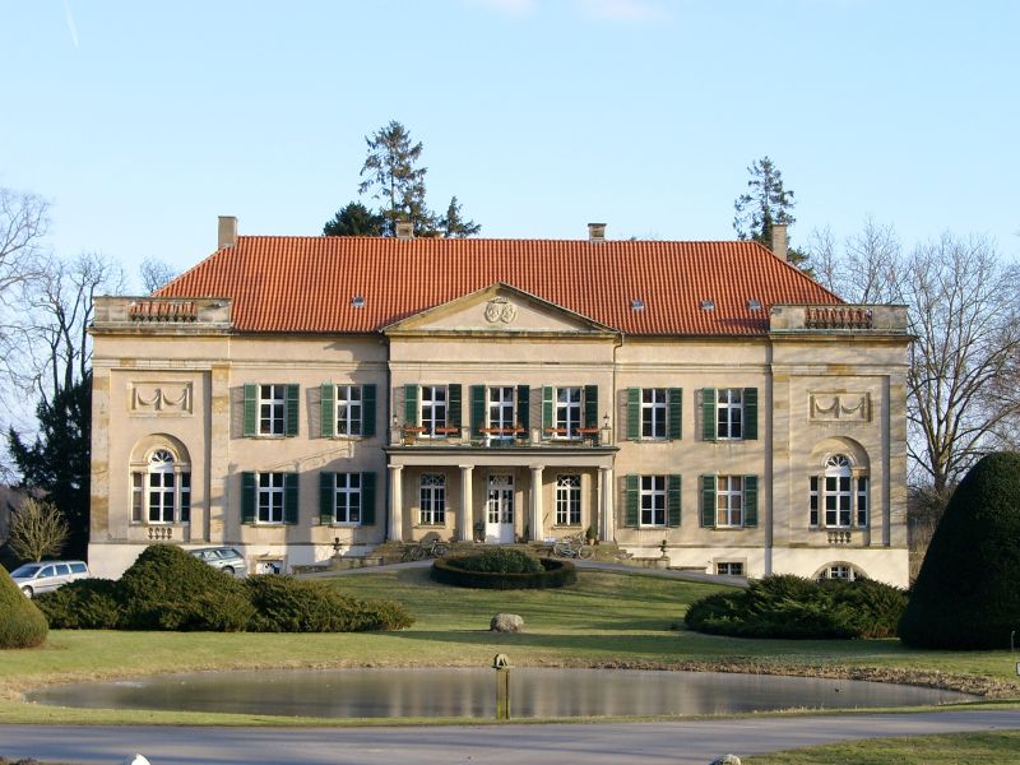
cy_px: 382
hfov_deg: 23.8
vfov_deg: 18.0
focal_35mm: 82
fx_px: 2416
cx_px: 510
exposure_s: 1/255
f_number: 4
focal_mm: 16.97
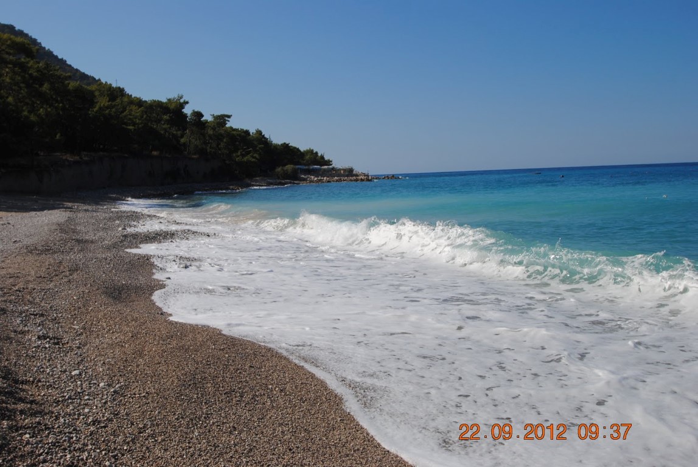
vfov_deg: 37.0
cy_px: 234
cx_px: 349
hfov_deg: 53.1
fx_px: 699
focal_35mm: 36
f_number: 9
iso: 100
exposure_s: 1/400
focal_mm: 24
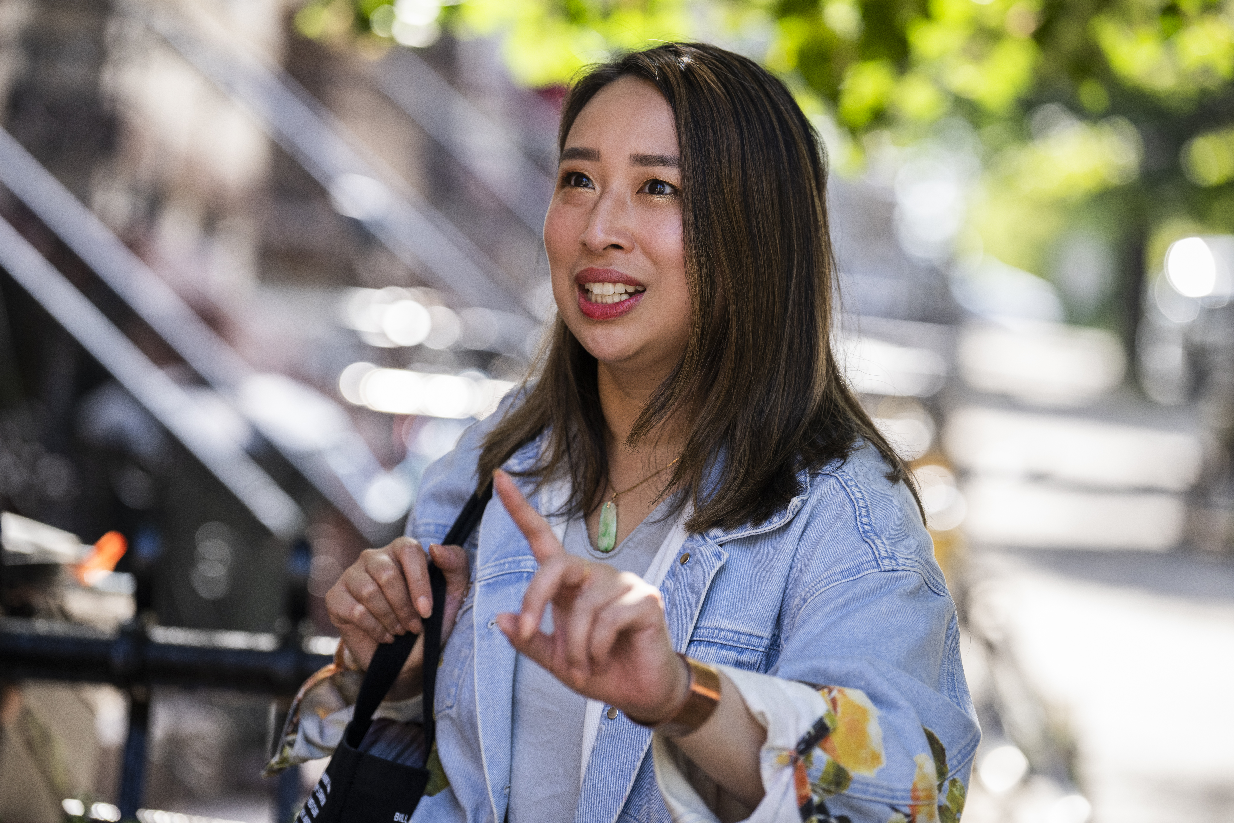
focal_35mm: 135
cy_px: 412
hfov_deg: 15.2
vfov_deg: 10.2
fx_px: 4627
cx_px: 617
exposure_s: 1/800
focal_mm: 135
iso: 640
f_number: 3.2
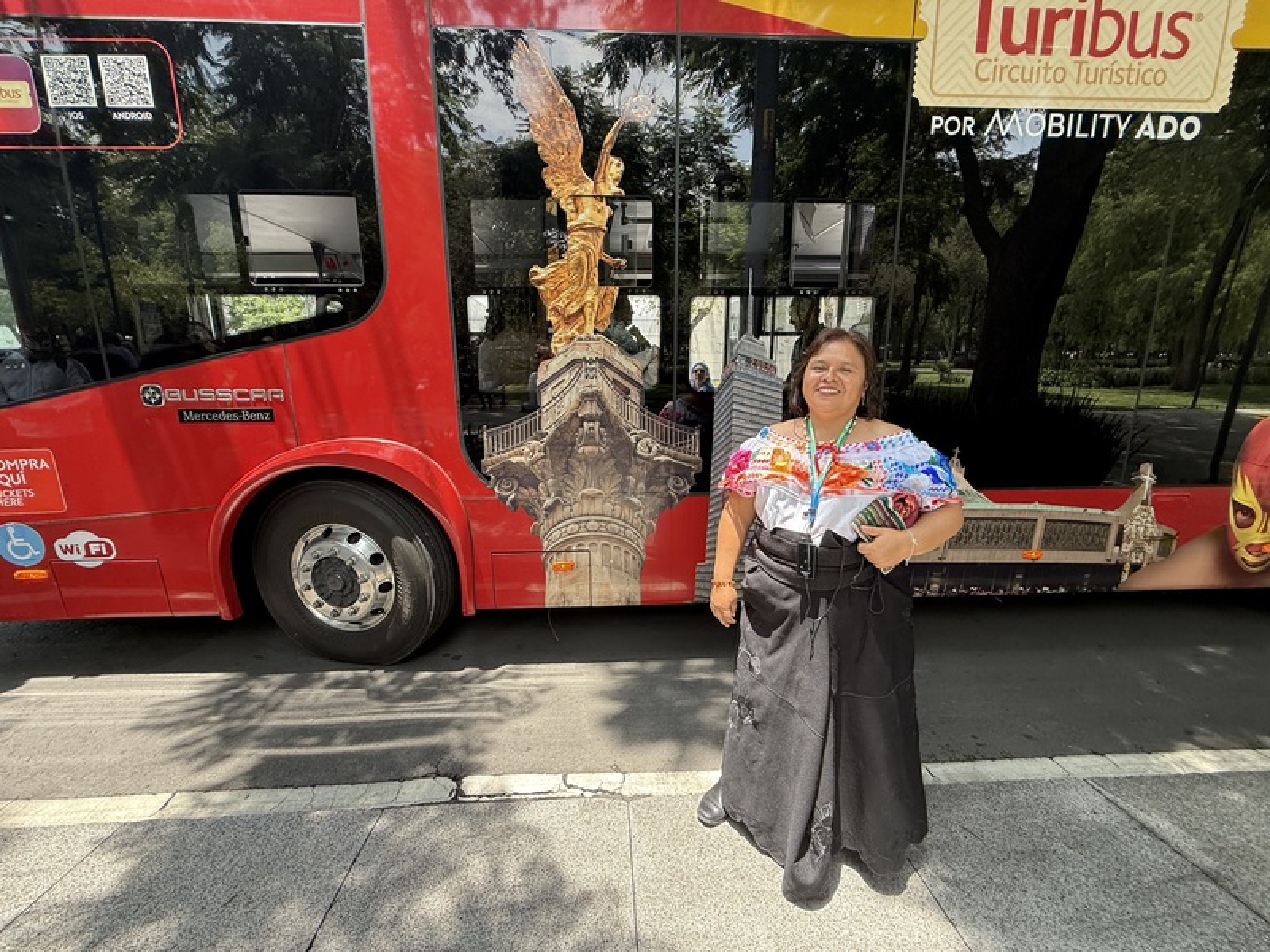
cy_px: 476
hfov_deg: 102.1
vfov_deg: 85.7
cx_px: 635
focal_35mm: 14
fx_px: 514
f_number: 2.2
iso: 64
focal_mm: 2.2
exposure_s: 1/156
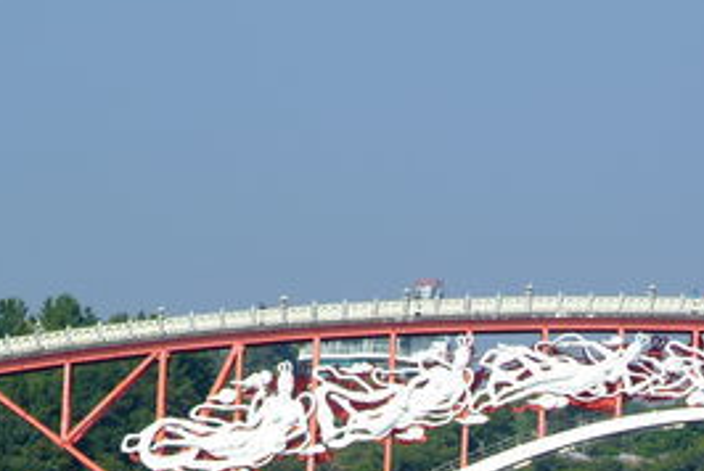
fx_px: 6578
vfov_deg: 4.1
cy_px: 495
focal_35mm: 336
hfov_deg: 6.1
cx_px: 610
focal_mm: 85
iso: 200
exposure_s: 1/250
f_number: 8
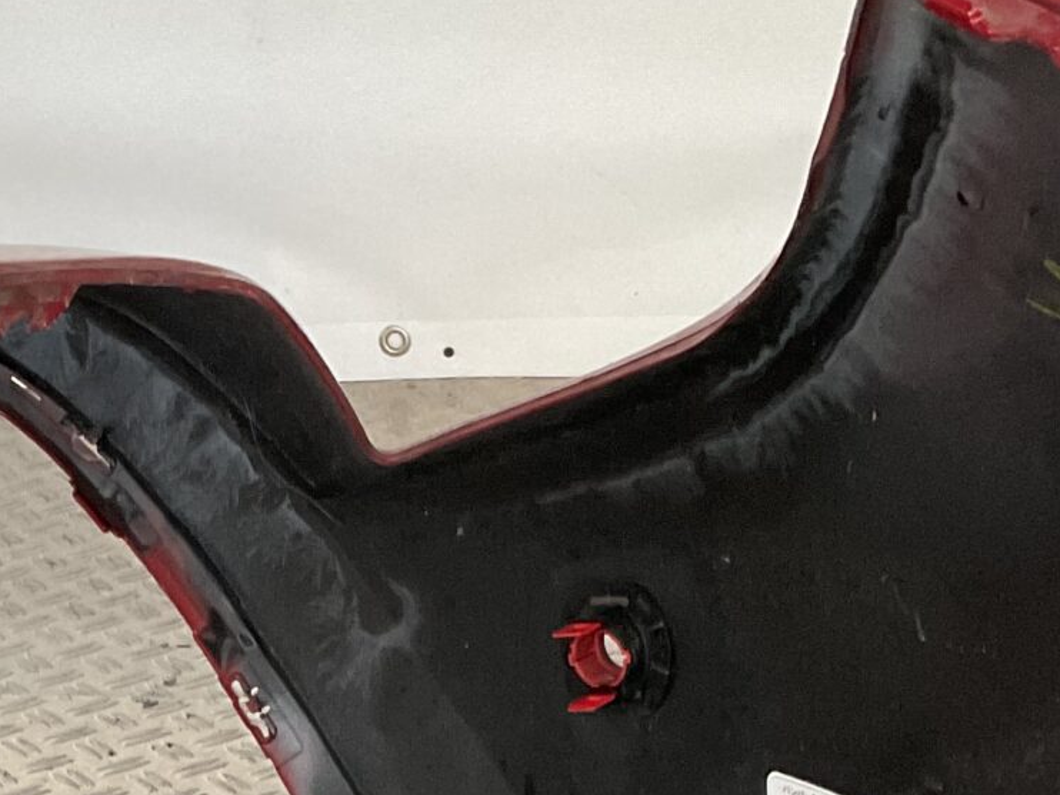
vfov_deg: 14.2
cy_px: 1013
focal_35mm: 100
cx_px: 216
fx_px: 3063
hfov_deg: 19.4
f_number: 1.8
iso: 125
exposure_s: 1/60
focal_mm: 3
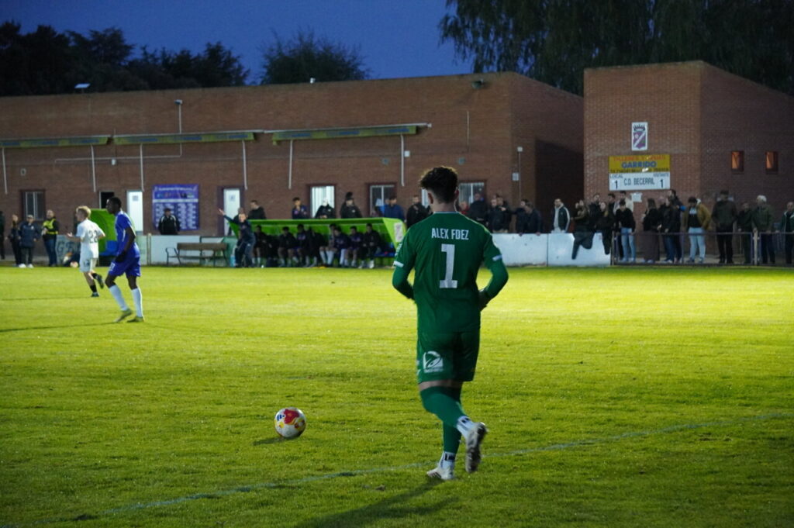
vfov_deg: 12.3
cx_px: 397
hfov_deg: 18.4
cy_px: 264
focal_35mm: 111
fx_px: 2446
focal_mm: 74
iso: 6400
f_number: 5
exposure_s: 1/80
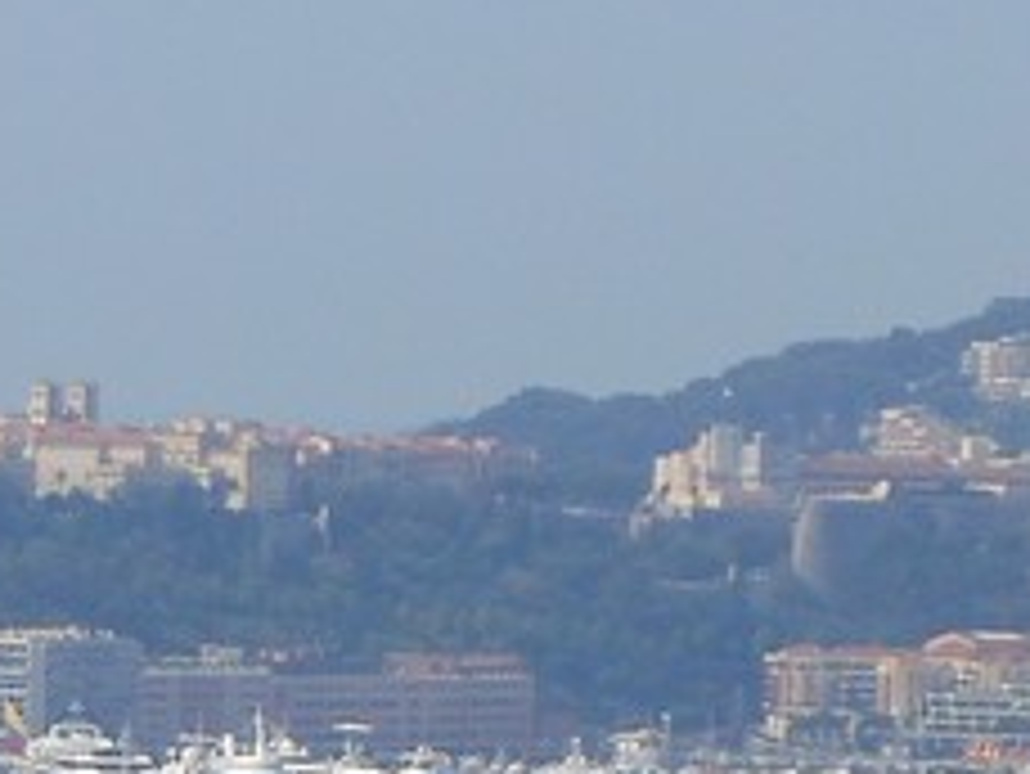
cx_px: 130
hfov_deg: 3.2
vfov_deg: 2.4
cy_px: 837
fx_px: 18696
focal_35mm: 628
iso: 80
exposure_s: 1/800
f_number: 4.8
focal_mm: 19.7
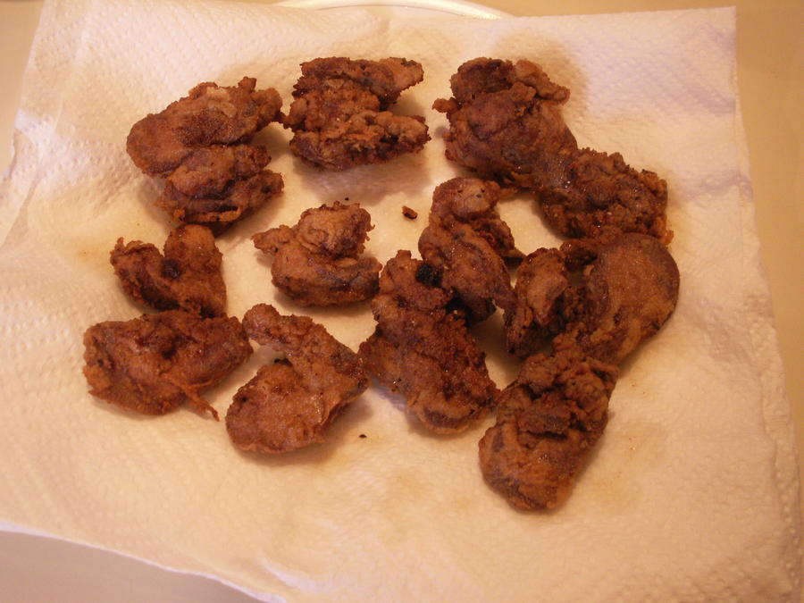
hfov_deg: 52.6
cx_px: 402
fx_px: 813
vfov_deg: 40.7
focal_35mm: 35
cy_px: 302
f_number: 2.8
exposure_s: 1/15
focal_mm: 5.86
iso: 160
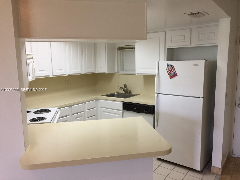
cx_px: 120
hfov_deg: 61.7
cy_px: 90
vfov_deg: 48.2
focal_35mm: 29
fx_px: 201
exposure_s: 1/30
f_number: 2.2
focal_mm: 4.15
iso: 50
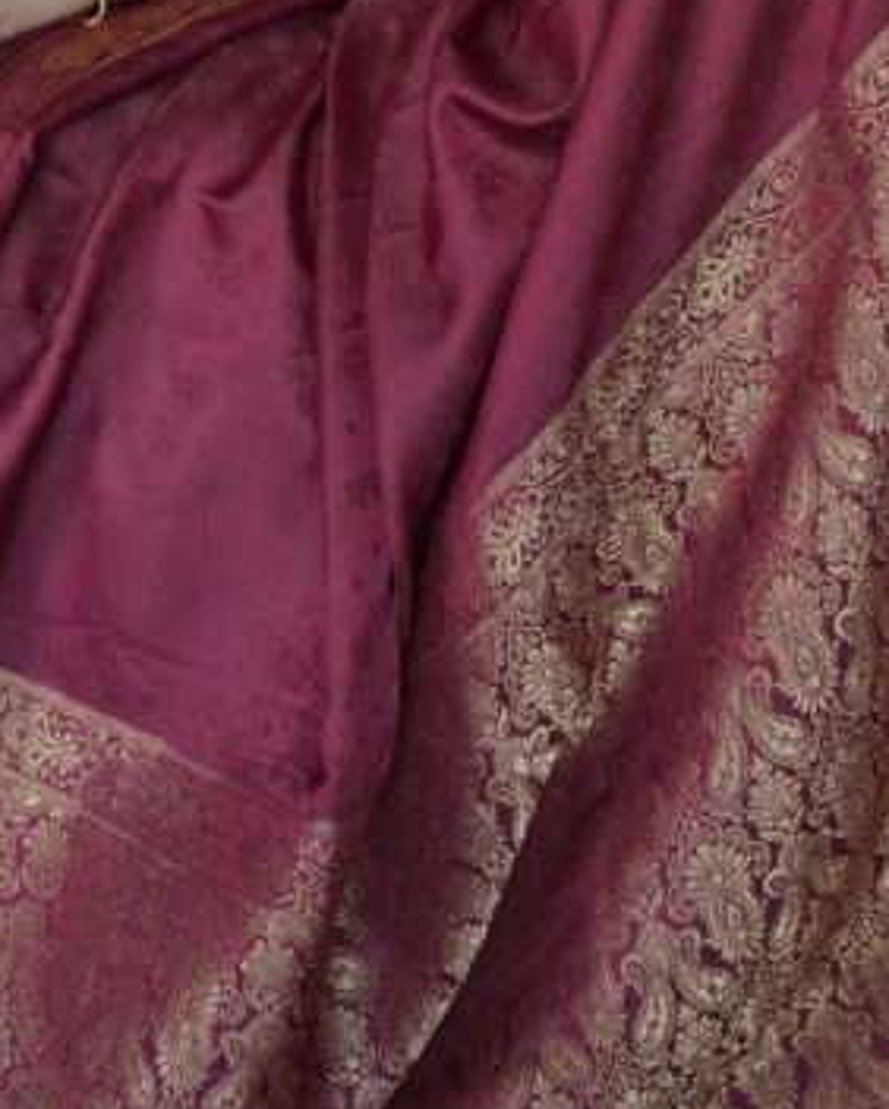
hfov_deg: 18.2
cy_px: -265
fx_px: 2760
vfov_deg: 21.0
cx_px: 281
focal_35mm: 84
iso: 1250
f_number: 2.8
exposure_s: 1/100
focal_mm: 35
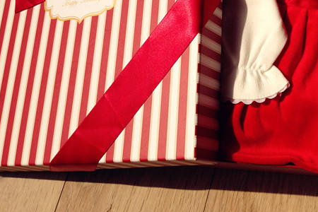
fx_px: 539
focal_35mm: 61
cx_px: 254
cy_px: 2
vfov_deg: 21.5
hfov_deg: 32.0
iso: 50
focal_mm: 4.13
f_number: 2.4
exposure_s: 1/951
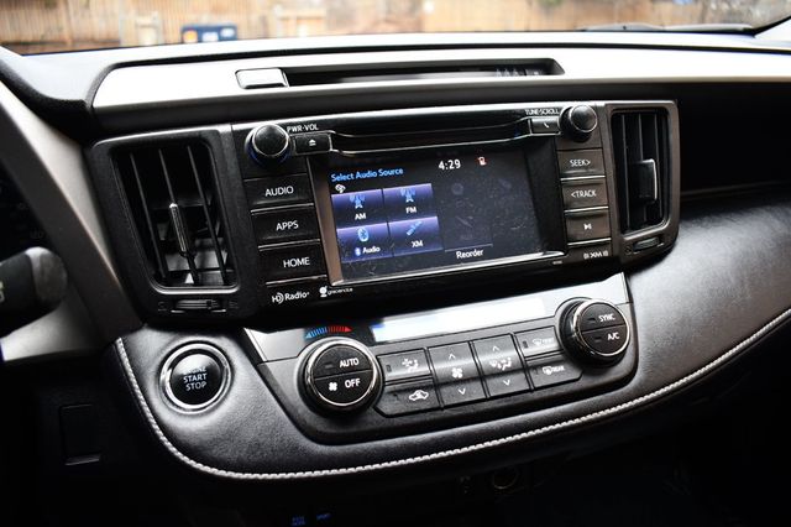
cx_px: 396
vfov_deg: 47.9
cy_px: 264
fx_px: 593
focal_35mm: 27
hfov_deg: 67.4
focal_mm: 18
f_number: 3.5
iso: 800
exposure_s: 1/200
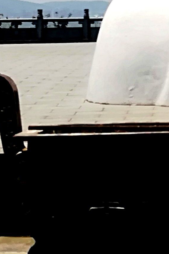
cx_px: 273
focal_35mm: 156
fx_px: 1099
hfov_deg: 8.5
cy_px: -13
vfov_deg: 13.0
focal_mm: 3.83
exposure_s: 1/1250
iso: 50
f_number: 2.2
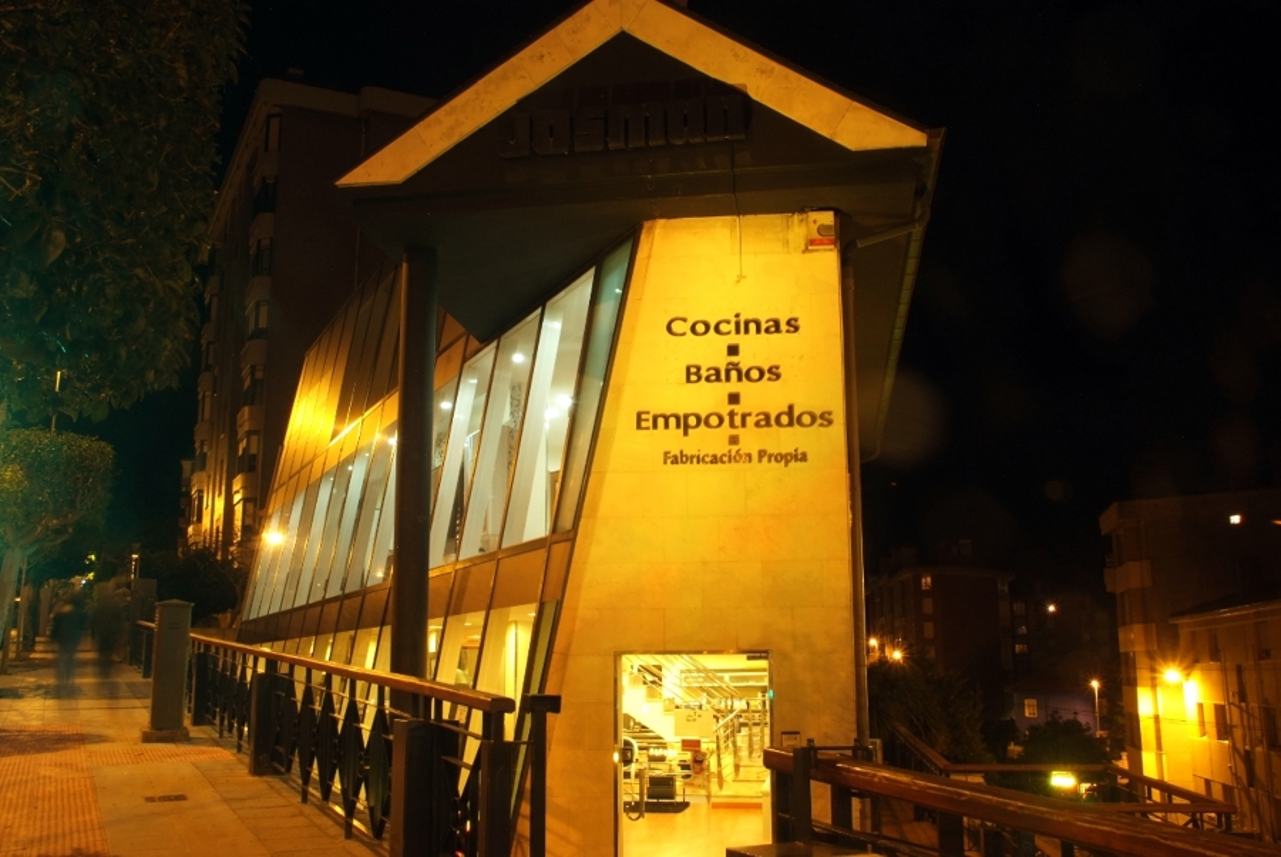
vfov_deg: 40.1
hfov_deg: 57.2
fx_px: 1175
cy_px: 428
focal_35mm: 33
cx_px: 640
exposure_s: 10
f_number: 22
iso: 200
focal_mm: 22
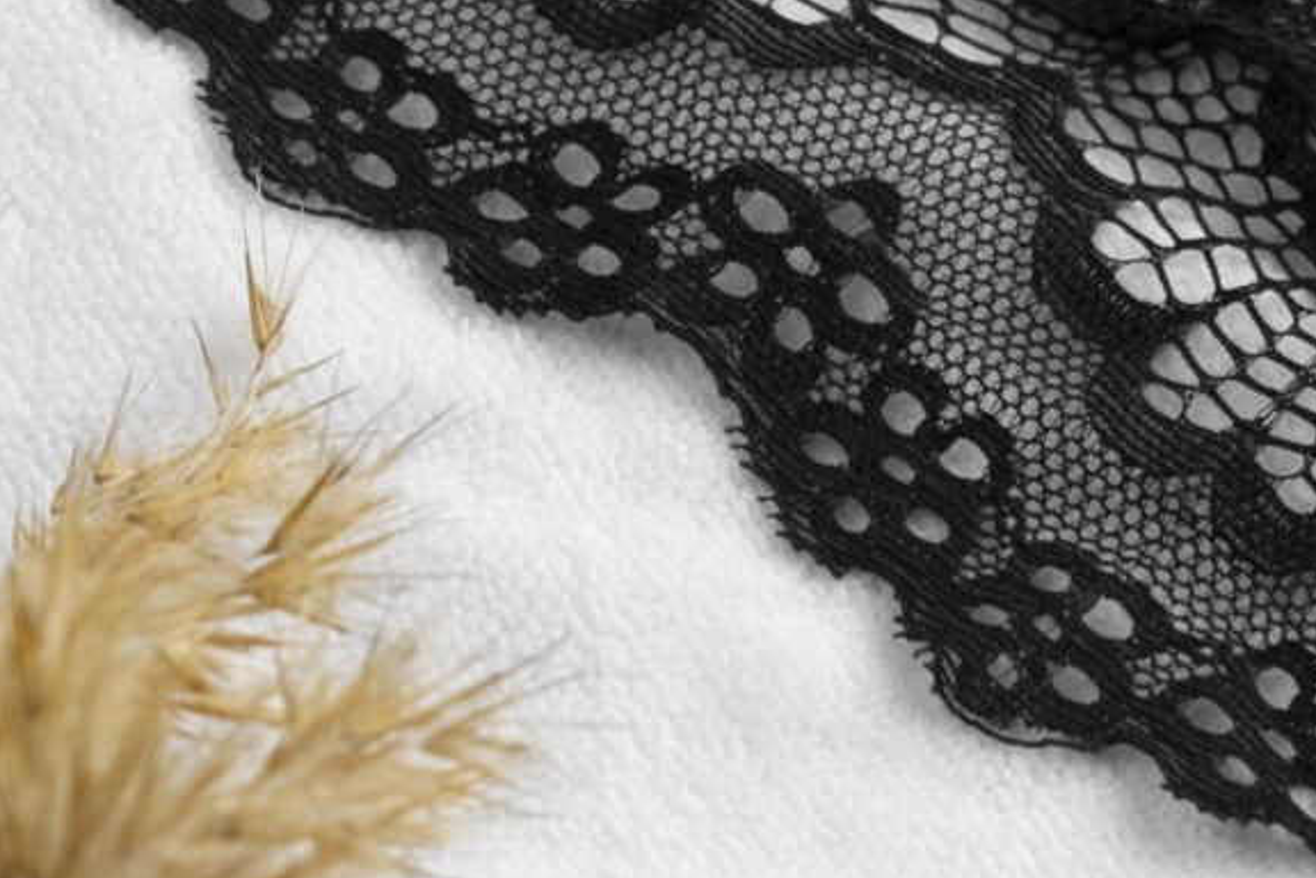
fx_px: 14292
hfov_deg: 5.3
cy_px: -125
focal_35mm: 391
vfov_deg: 3.5
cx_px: 1145
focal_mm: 58.6
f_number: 5
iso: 80
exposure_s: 1/100
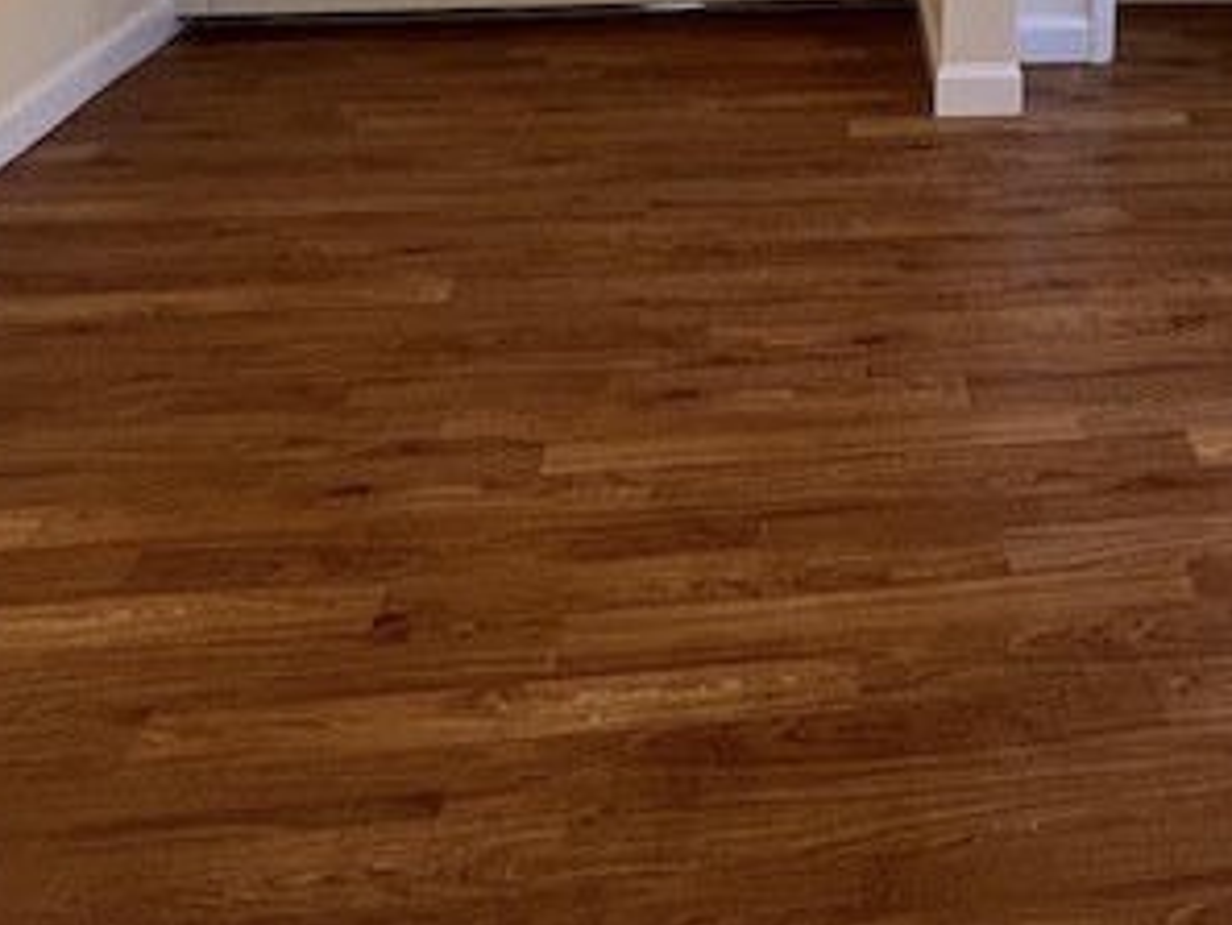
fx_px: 1246
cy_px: -203
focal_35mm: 35
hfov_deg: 49.2
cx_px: 1004
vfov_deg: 32.9
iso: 200
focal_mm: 1.57
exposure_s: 1/60
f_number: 1.8
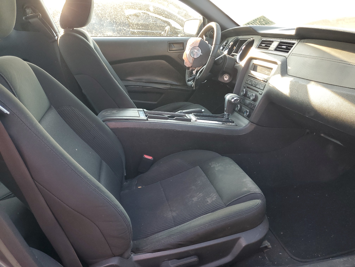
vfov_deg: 53.1
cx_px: 178
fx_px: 267
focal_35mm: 26
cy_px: 134
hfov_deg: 67.3
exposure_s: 1/120
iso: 58
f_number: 1.5
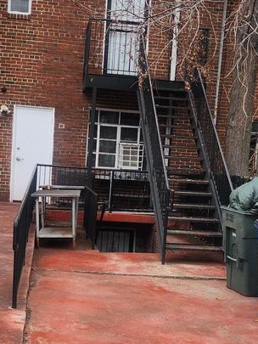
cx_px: 119
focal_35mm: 64
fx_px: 636
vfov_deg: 30.0
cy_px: 228
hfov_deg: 22.9
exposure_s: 1/647
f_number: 1.8
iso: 50
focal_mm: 5
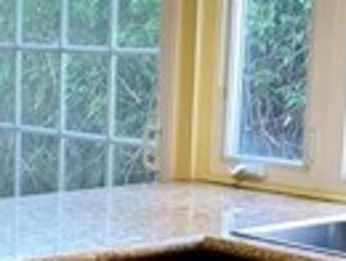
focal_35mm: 128
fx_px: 1282
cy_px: 320
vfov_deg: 11.4
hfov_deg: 15.0
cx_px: -27
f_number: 1.8
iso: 160
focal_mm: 4.25
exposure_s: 1/60
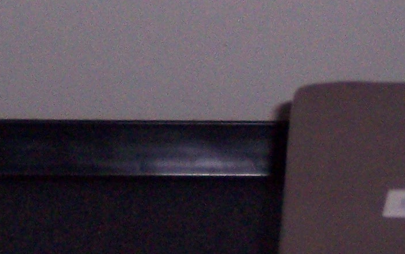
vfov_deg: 2.6
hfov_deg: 4.1
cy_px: 31
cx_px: 640
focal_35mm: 506
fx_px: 5587
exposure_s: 1/125
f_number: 4.8
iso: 140
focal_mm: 24
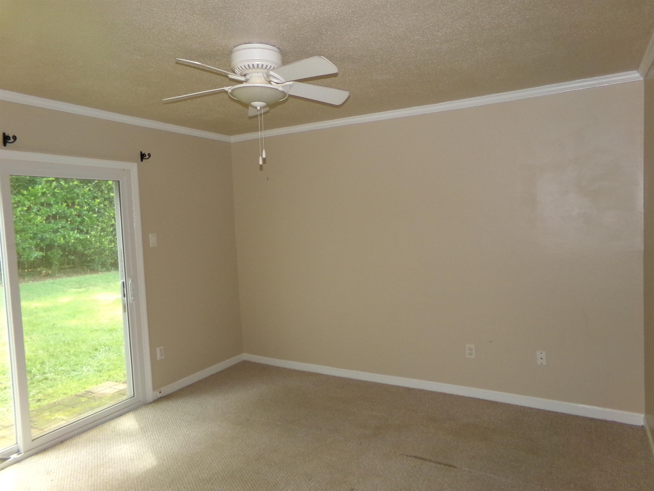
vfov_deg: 56.8
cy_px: 246
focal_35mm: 24
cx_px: 327
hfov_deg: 71.6
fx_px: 453
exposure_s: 1/34
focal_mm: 4.3
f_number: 3.7
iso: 400
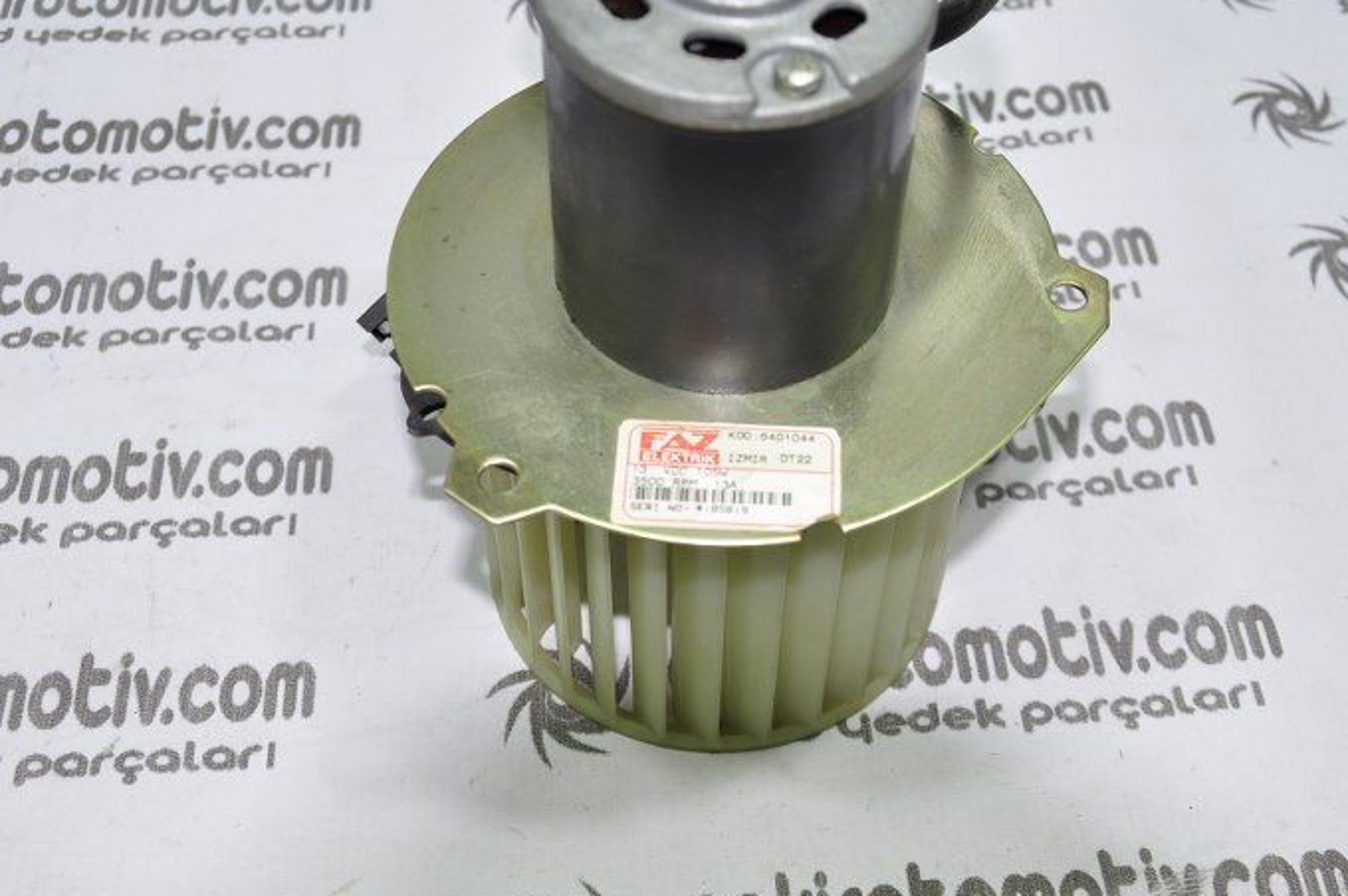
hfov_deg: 39.8
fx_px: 1858
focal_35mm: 50
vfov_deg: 27.1
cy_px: 359
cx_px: 733
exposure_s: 1/40
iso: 200
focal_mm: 25
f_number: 5
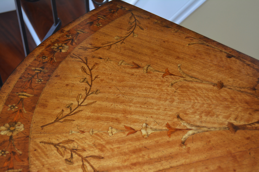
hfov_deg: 41.1
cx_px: 130
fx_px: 345
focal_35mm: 48
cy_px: 86
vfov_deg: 28.1
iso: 450
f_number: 4.5
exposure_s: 1/60
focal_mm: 32
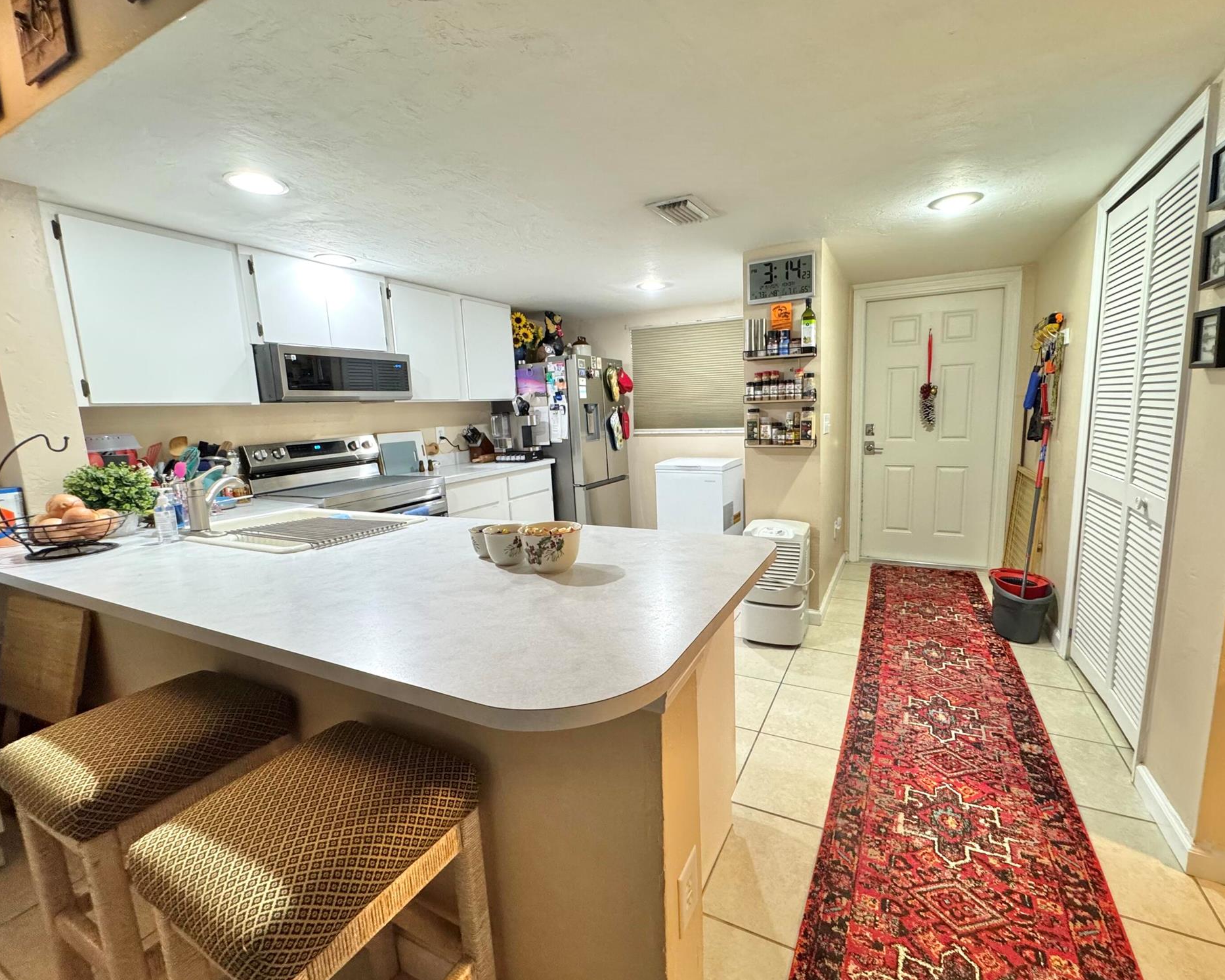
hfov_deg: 96.7
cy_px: 490
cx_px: 649
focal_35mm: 15
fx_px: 544
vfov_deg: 84.0
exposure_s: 1/120
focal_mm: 2.22
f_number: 2.2
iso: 320
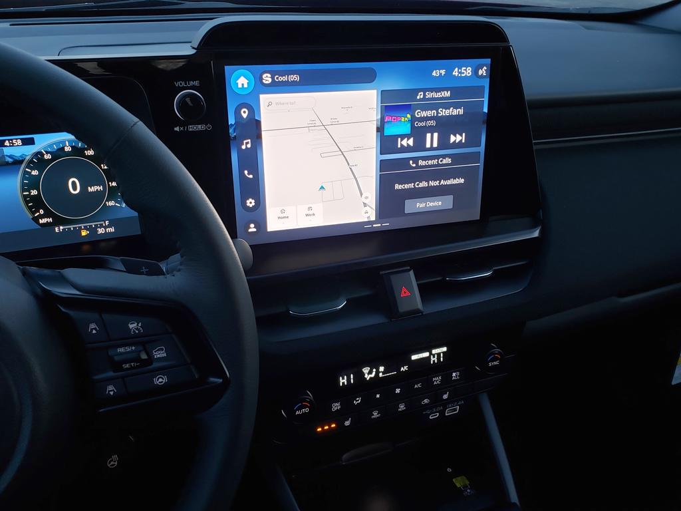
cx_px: 340
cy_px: 256
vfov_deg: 53.1
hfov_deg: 67.3
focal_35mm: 26
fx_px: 511
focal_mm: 4.3
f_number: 2.4
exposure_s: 1/35
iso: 200
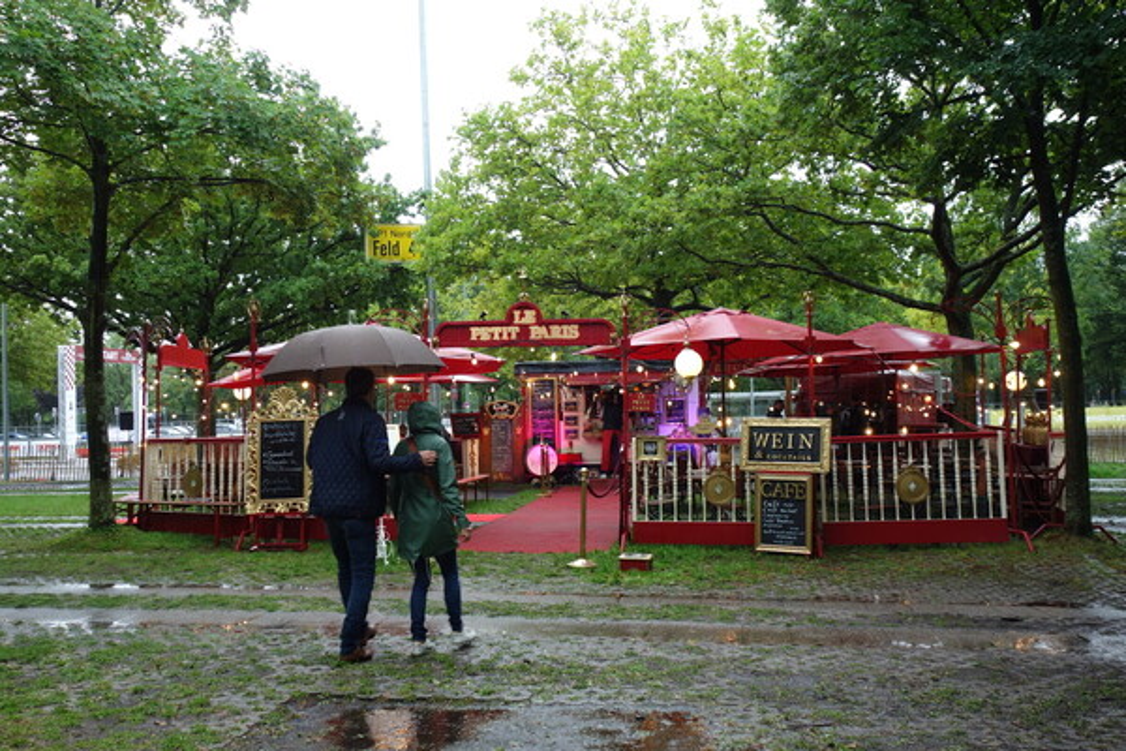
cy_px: 376
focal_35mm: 34
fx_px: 1063
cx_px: 563
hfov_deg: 55.8
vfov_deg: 38.9
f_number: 3.5
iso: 125
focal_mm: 12.78
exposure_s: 1/100
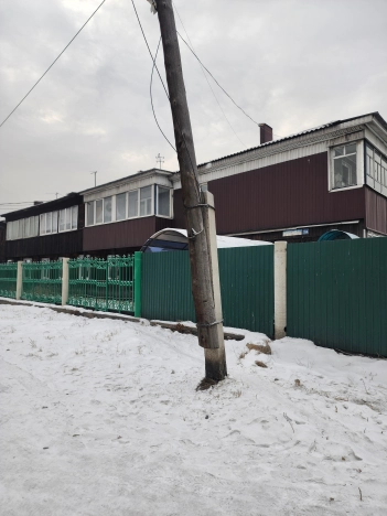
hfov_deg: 58.9
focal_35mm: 23
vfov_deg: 73.9
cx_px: 194
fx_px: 343
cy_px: 258
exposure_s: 1/374
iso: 12
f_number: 1.8
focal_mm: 6.4
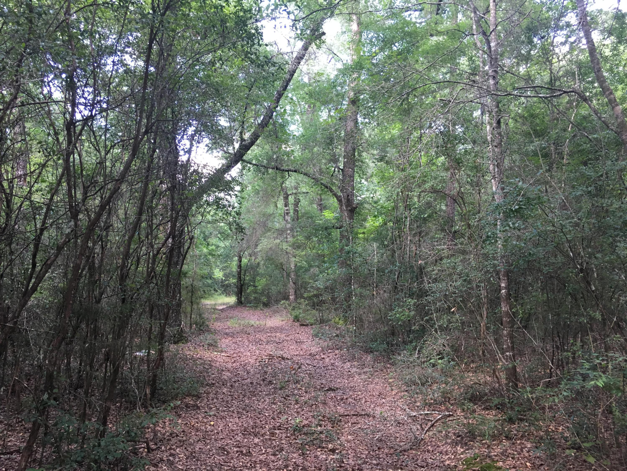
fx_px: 525
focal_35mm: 29
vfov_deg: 48.2
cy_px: 236
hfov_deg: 61.7
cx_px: 314
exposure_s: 1/30
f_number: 2.2
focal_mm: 4.15
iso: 100
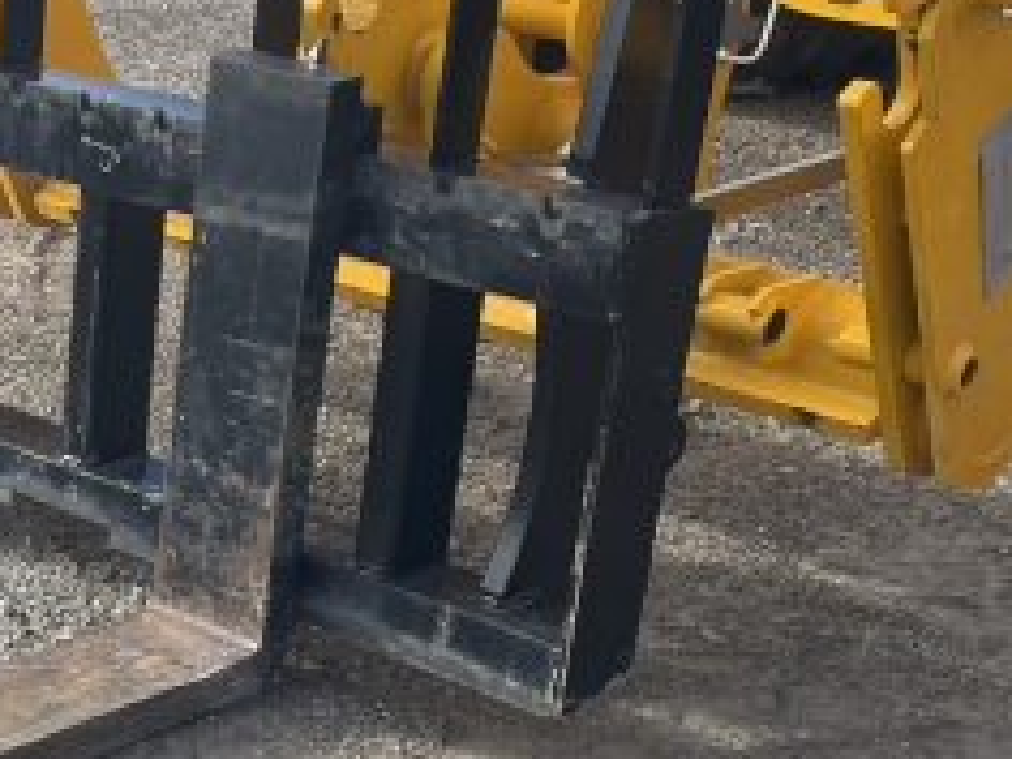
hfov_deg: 19.1
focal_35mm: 88
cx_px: -566
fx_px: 2573
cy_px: 639
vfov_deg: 16.6
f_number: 1.6
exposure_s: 1/1062
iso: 32
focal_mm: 4.2
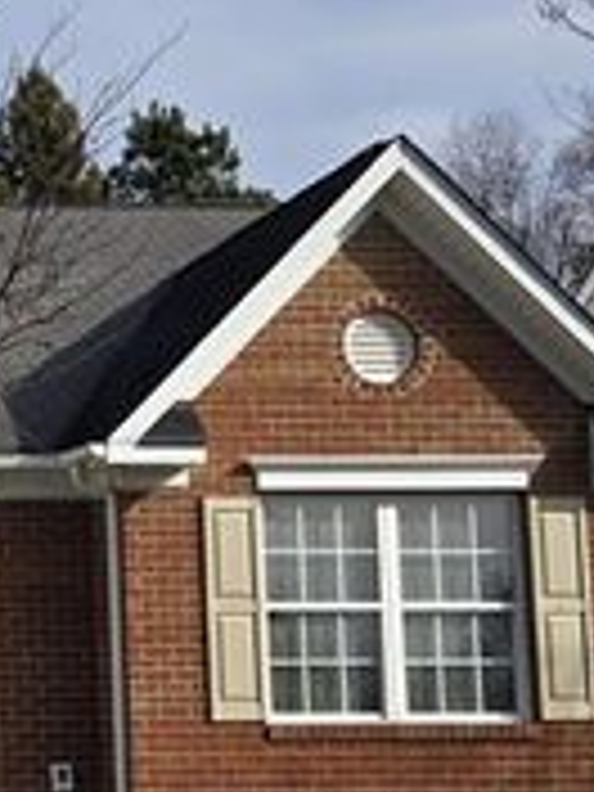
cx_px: -378
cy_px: 493
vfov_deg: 22.5
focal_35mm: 87
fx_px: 1991
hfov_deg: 15.3
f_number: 1.8
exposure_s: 1/2820
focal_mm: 5.4
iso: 25
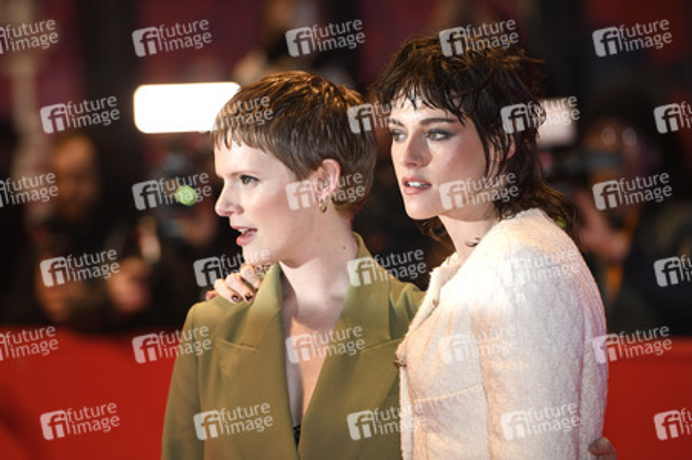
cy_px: 230
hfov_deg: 10.3
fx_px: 3842
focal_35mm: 200
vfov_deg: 6.9
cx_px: 346
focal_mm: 200
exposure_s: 1/250
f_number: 5
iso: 800
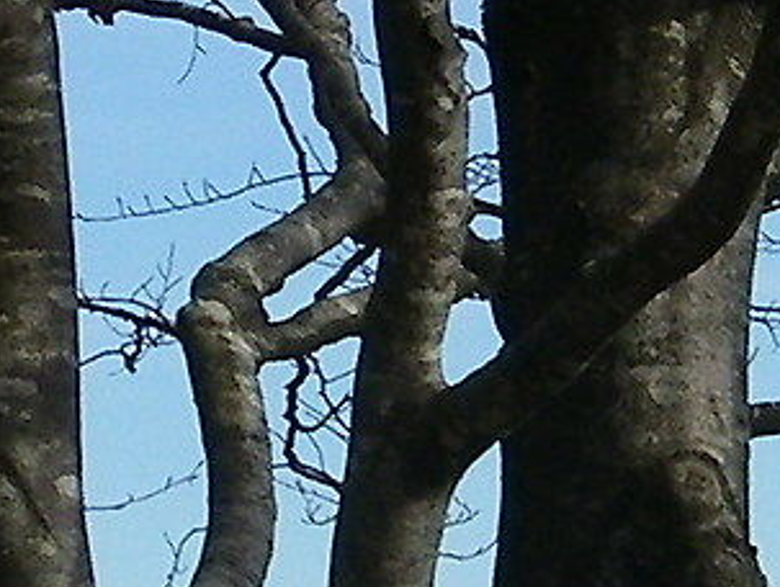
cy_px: 250
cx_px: 880
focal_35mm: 435
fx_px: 9813
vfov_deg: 3.4
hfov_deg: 4.5
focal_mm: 9.7
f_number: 8.2
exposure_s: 1/200
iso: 80
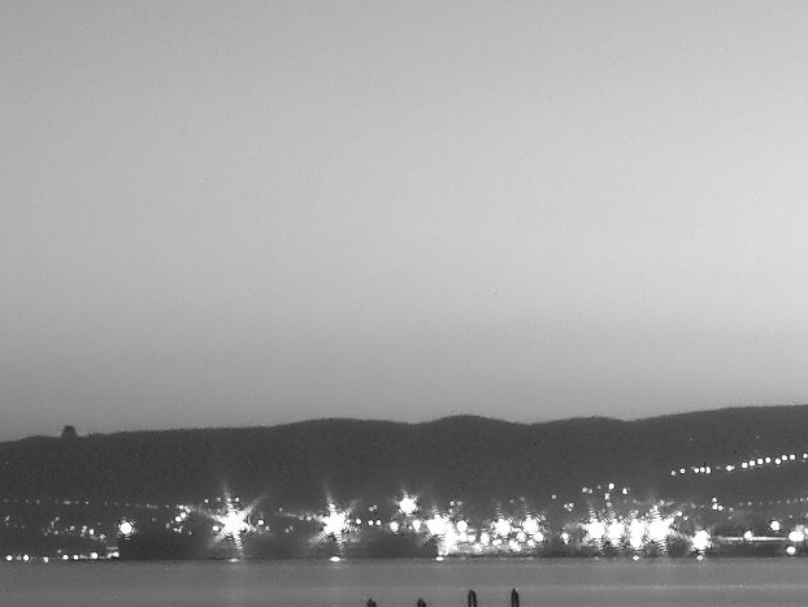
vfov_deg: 10.5
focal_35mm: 135
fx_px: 3152
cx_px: 1222
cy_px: 977
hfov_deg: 13.7
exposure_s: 60
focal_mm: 7.4
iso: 80
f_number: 11
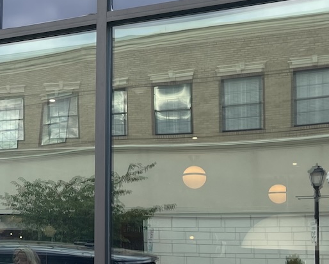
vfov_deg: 20.7
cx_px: -47
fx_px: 721
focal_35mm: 74
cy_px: 167
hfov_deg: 23.8
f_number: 1.6
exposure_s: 1/121
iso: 40
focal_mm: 4.2
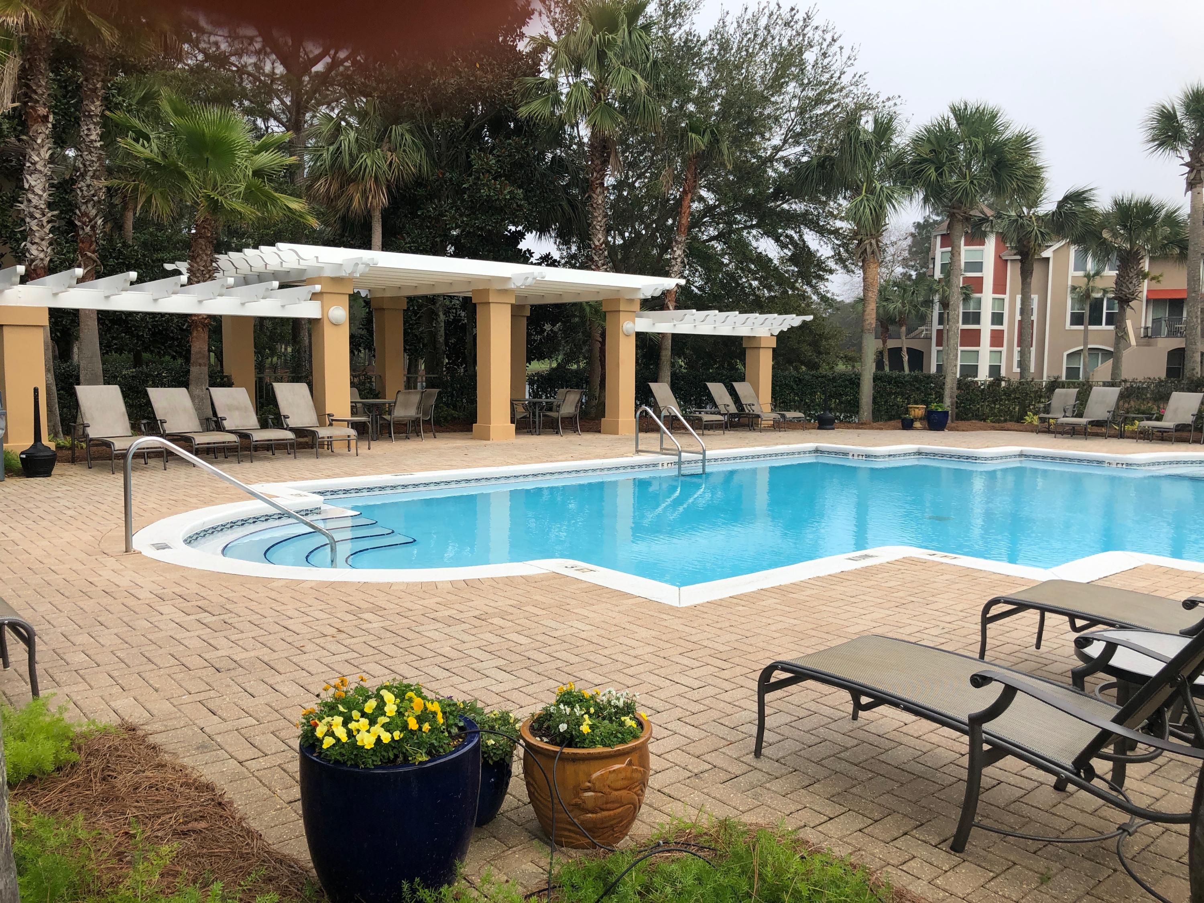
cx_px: 602
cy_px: 452
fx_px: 974
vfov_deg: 49.7
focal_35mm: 28
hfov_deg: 63.4
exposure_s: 1/585
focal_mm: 3.99
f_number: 1.8
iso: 20
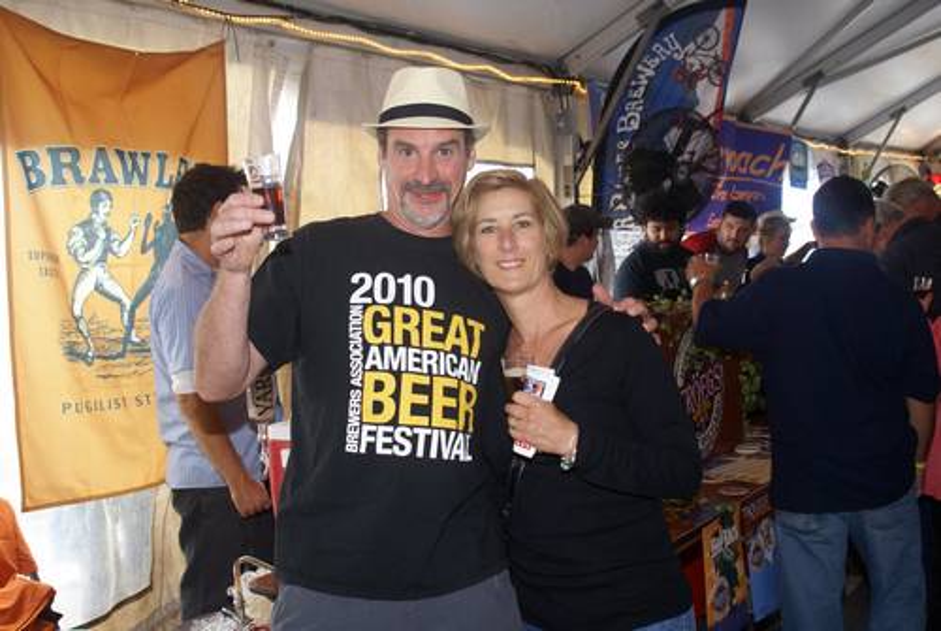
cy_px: 316
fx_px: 1021
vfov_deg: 34.3
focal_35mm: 39
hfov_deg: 49.5
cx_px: 470
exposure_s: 1/60
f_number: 5.6
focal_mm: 26
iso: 400
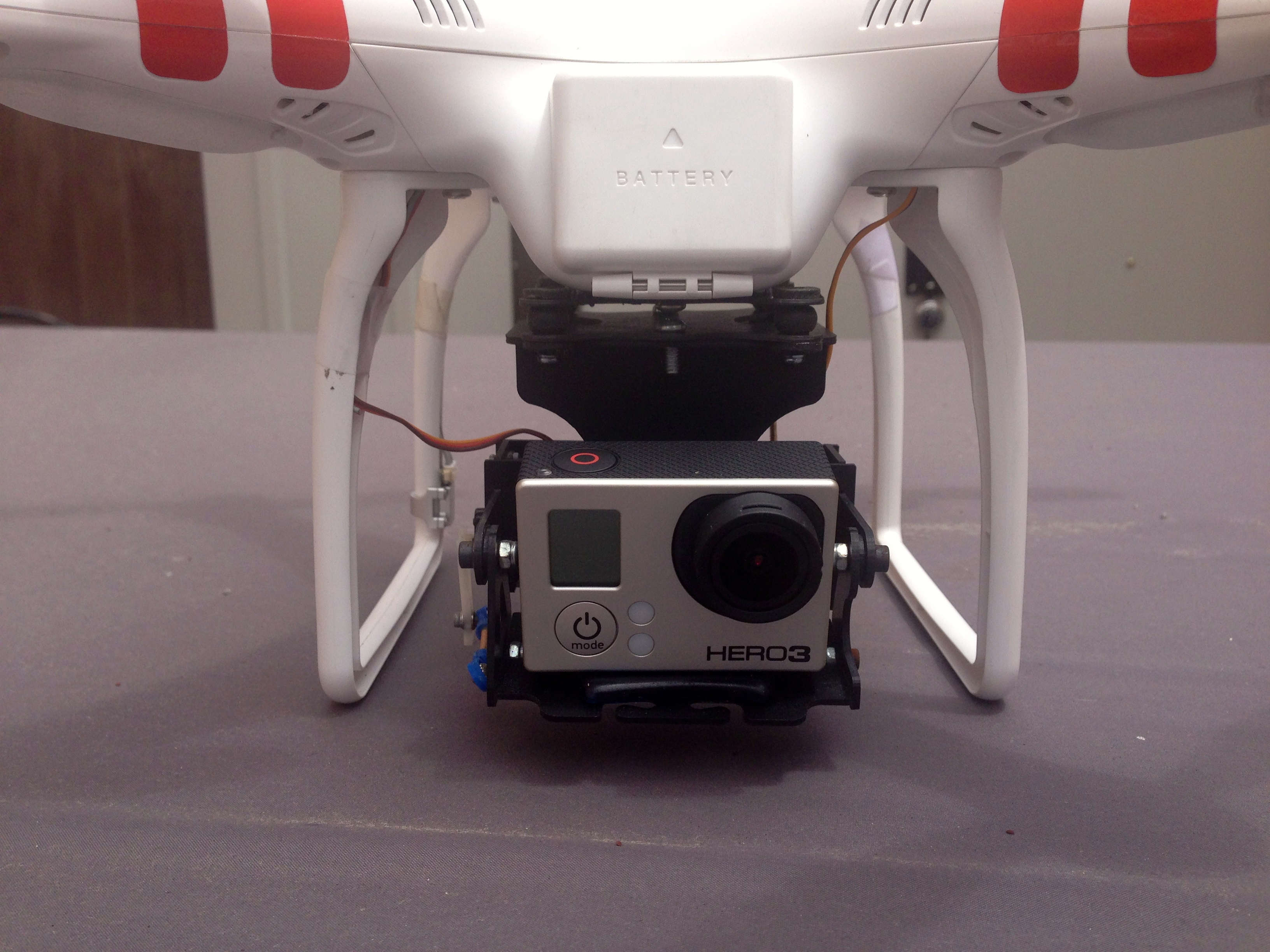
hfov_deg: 55.4
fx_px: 1211
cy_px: 476
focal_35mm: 33
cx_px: 635
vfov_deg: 42.9
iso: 50
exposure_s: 1/1022
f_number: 2.4
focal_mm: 4.13
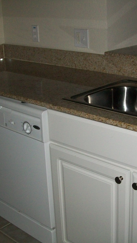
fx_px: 342
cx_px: 101
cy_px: 121
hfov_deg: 22.4
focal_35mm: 53
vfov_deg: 39.2
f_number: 2.7
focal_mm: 6
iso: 160
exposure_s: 1/60
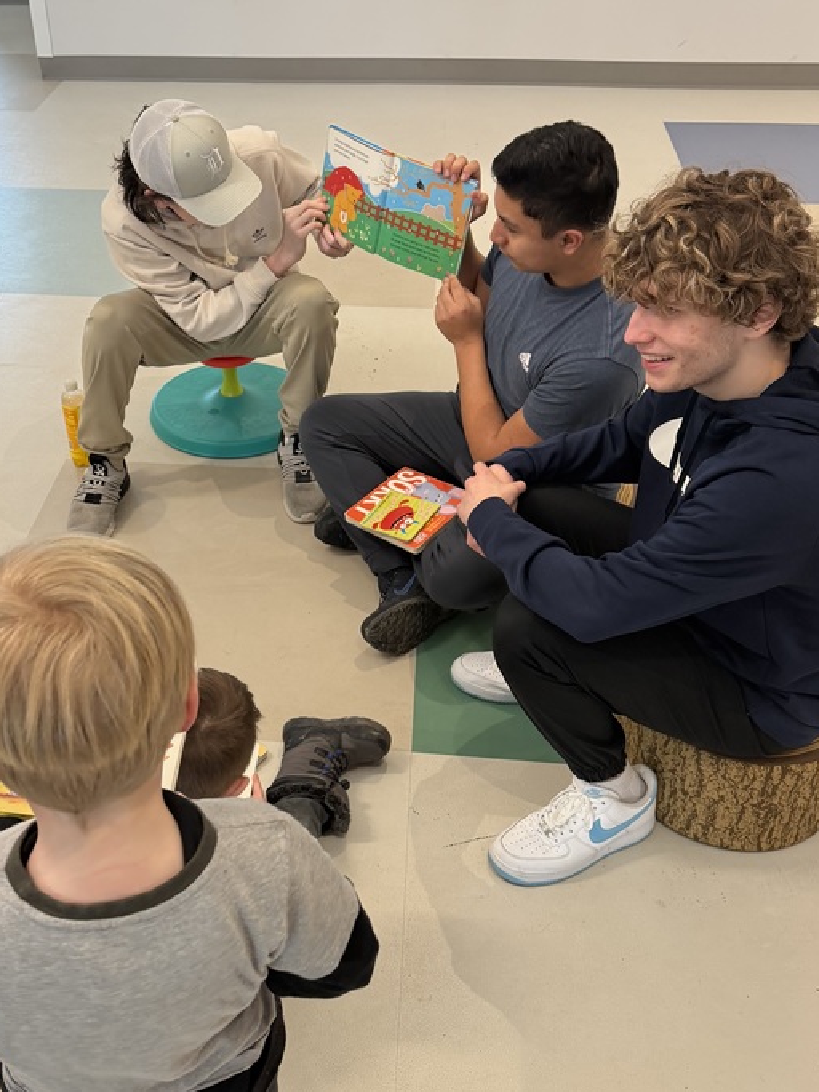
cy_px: 537
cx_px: 325
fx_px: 1136
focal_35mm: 36
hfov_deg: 39.5
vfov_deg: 51.4
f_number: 1.78
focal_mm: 6.76
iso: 200
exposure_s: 1/60
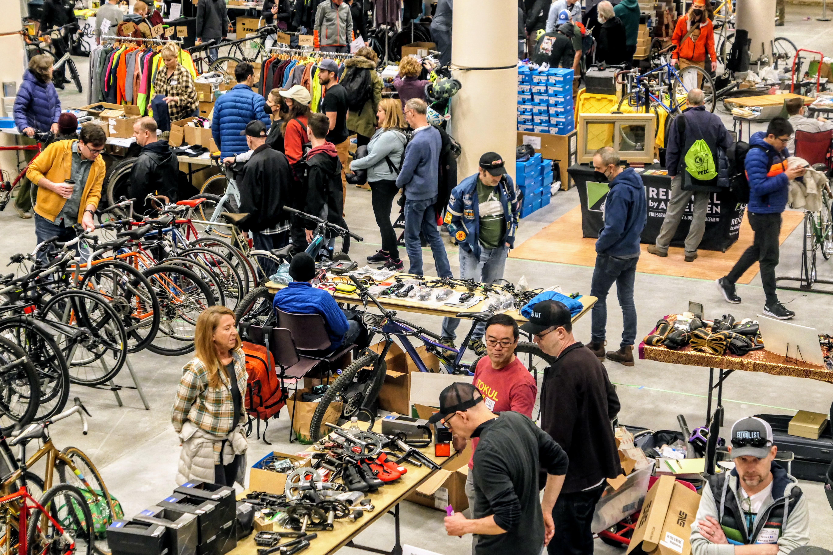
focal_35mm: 72
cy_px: 278
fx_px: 1666
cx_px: 416
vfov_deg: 18.9
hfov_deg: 28.1
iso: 1600
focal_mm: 26.2
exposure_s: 1/100
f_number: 2.8
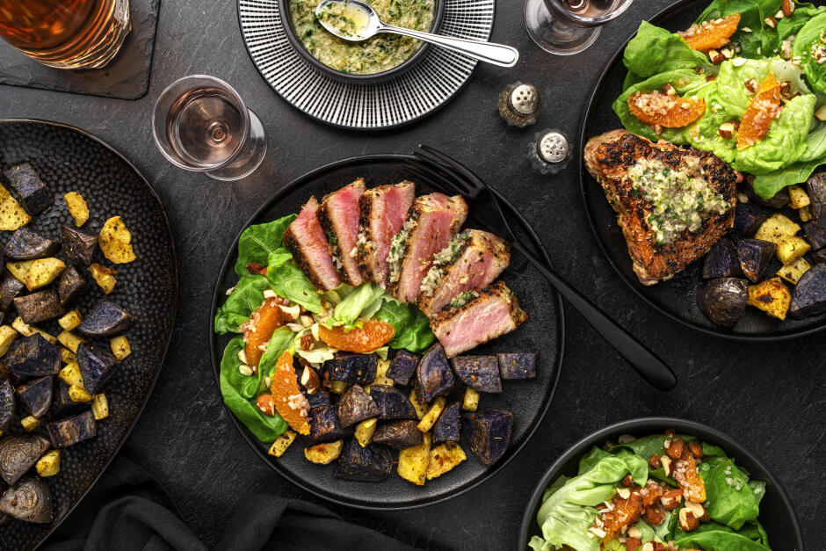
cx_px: 413
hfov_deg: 39.6
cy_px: 276
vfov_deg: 27.0
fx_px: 1147
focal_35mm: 50
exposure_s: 1/200
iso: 200
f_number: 16
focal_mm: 50
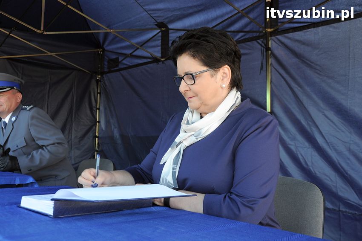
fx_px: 362
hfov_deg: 53.2
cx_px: 181
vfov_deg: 36.8
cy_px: 120
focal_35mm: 36
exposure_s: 1/125
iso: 400
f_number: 5.6
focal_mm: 24
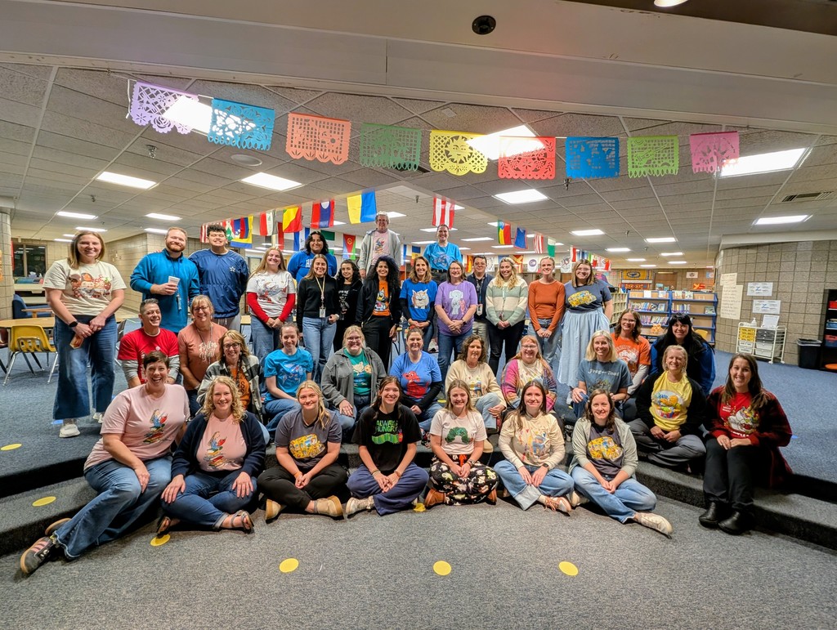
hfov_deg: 106.1
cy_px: 315
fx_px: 315
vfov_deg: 90.1
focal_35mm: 13
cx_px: 418
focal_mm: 1.95
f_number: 2.2
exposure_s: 1/24
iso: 79
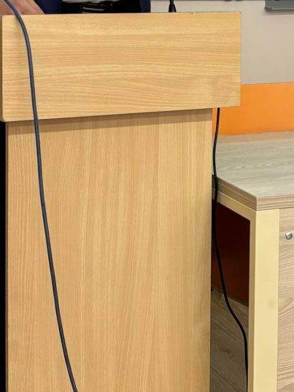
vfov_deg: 20.6
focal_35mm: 93
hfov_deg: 15.8
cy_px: 28
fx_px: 1053
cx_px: 231
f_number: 1.6
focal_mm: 5.96
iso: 100
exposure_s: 1/100
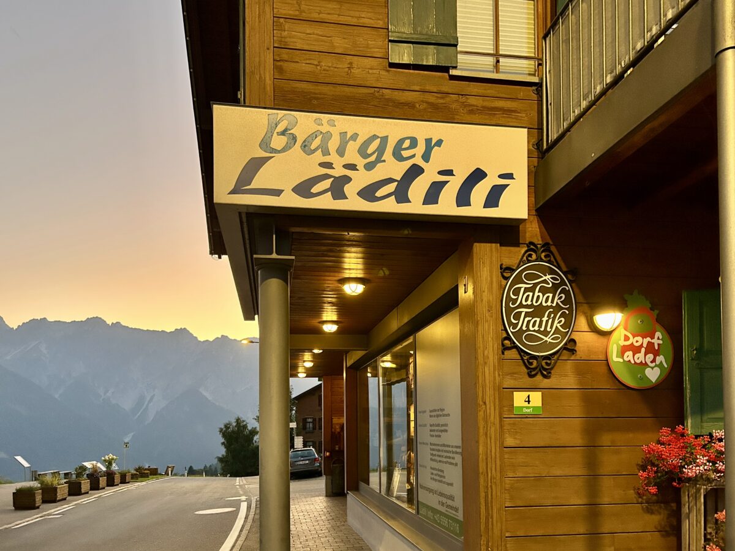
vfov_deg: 53.1
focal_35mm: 26
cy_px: 276
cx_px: 368
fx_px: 552
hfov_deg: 67.3
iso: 320
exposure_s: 1/50
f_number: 1.5
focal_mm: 5.7
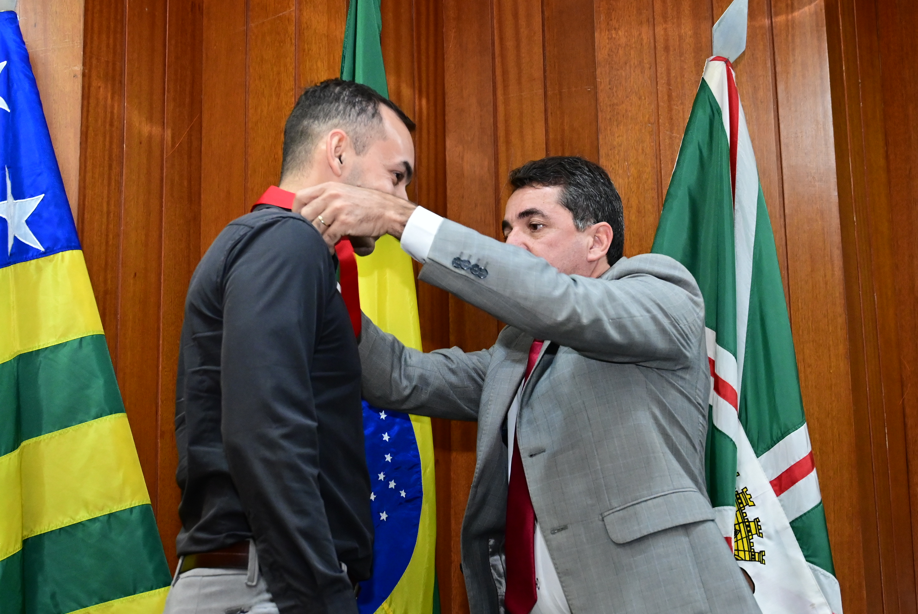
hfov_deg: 31.4
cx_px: 459
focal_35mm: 64
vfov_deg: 21.3
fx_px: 1633
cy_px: 307
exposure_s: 1/125
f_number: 4.5
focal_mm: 43
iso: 4000
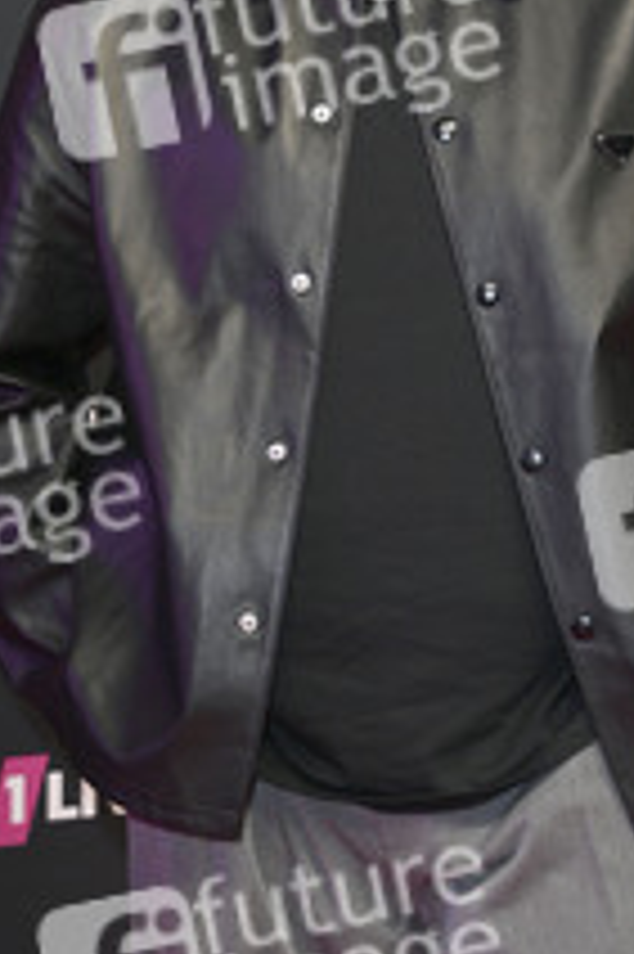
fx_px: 3889
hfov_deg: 9.3
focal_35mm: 147
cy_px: 279
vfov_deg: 13.9
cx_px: 400
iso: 1000
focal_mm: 78
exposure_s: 1/250
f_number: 5.6
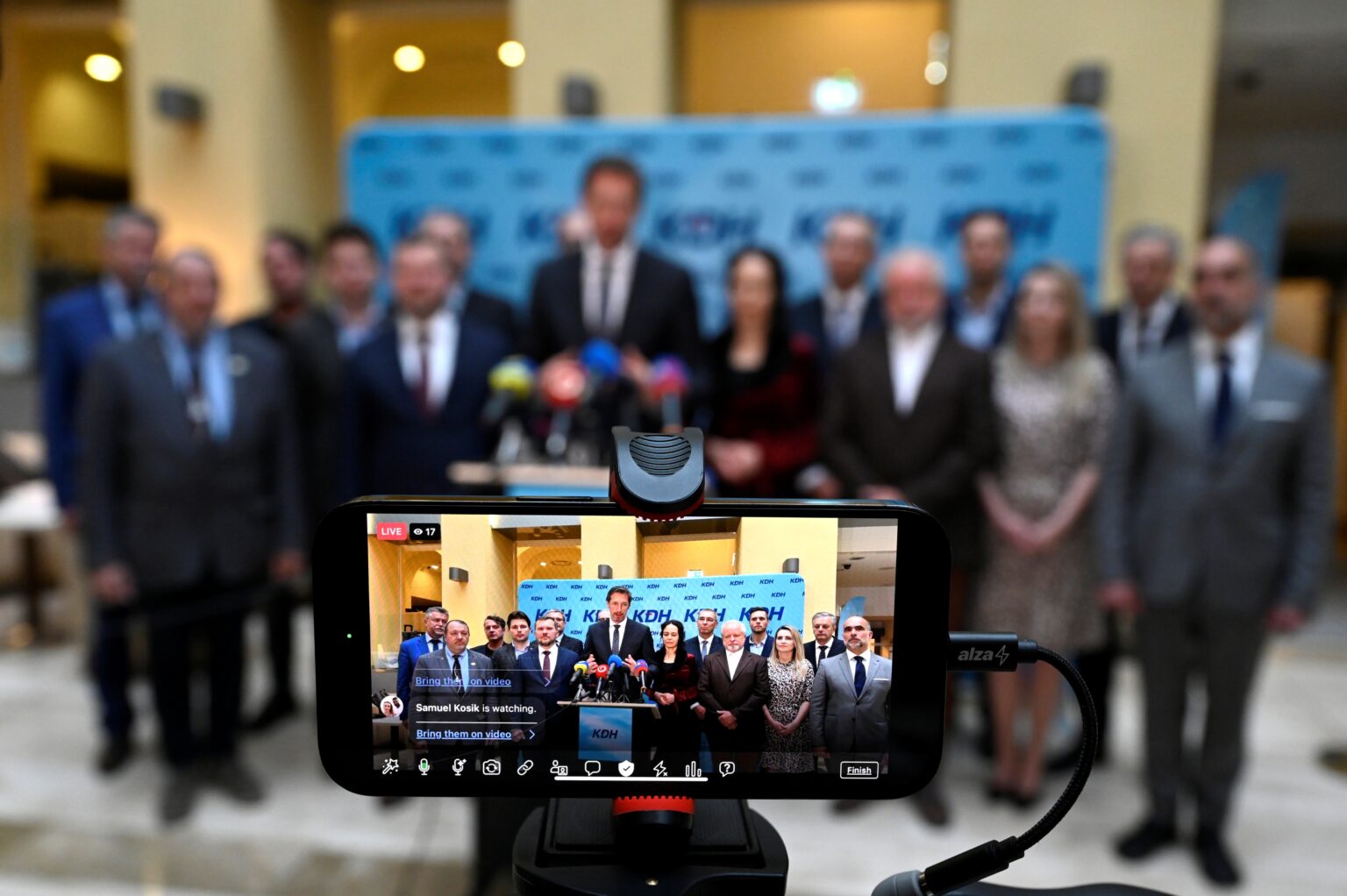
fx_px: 1122
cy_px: 448
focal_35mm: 30
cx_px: 674
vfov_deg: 43.6
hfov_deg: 62.0
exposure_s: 1/250
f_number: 5.6
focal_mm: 30
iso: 4000
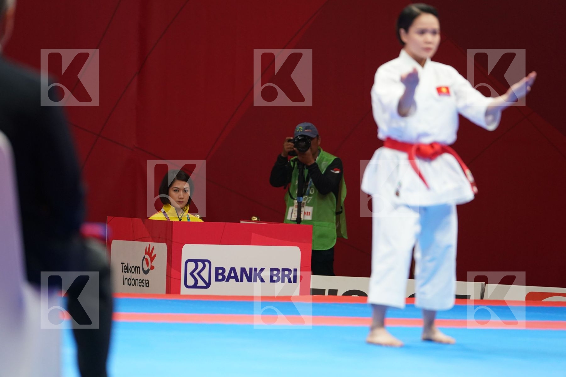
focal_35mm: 280
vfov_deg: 4.9
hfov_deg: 7.4
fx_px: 4402
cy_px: 188
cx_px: 283
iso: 2500
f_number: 4
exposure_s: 1/500
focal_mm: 280
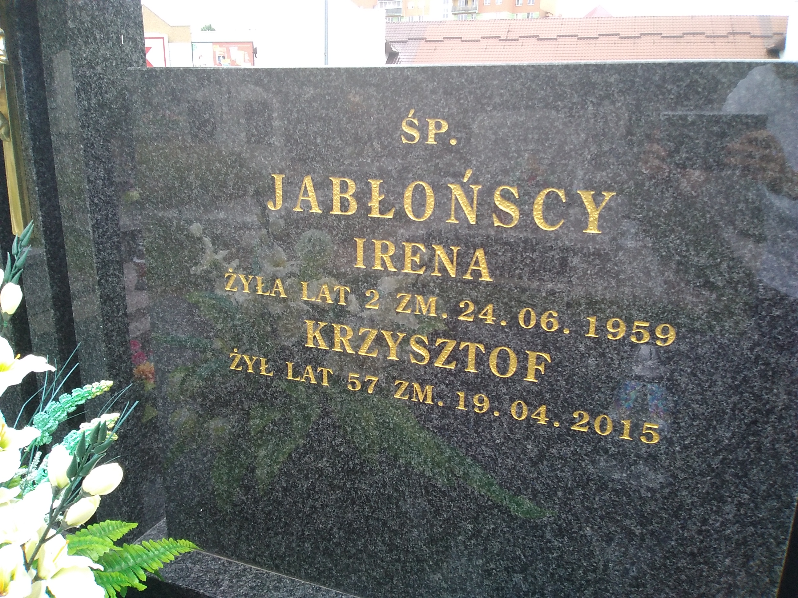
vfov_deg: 48.2
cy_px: 299
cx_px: 399
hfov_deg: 61.7
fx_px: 669
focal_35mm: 29
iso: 105
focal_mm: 2.39
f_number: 2.4
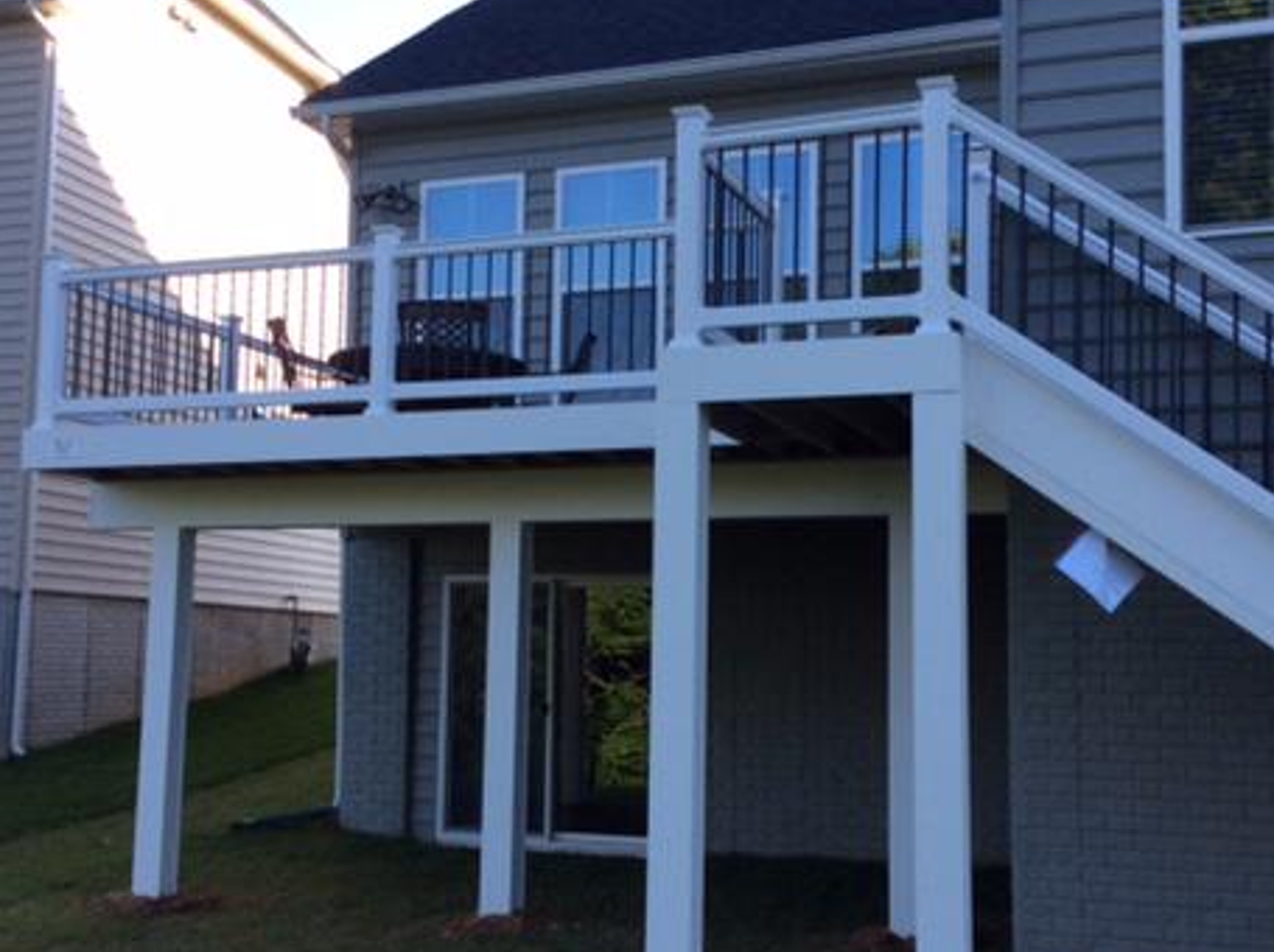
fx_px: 1654
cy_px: 490
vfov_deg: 32.1
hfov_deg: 42.1
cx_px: 624
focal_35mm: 45
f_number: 2.4
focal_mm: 3.3
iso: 32
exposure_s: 1/323
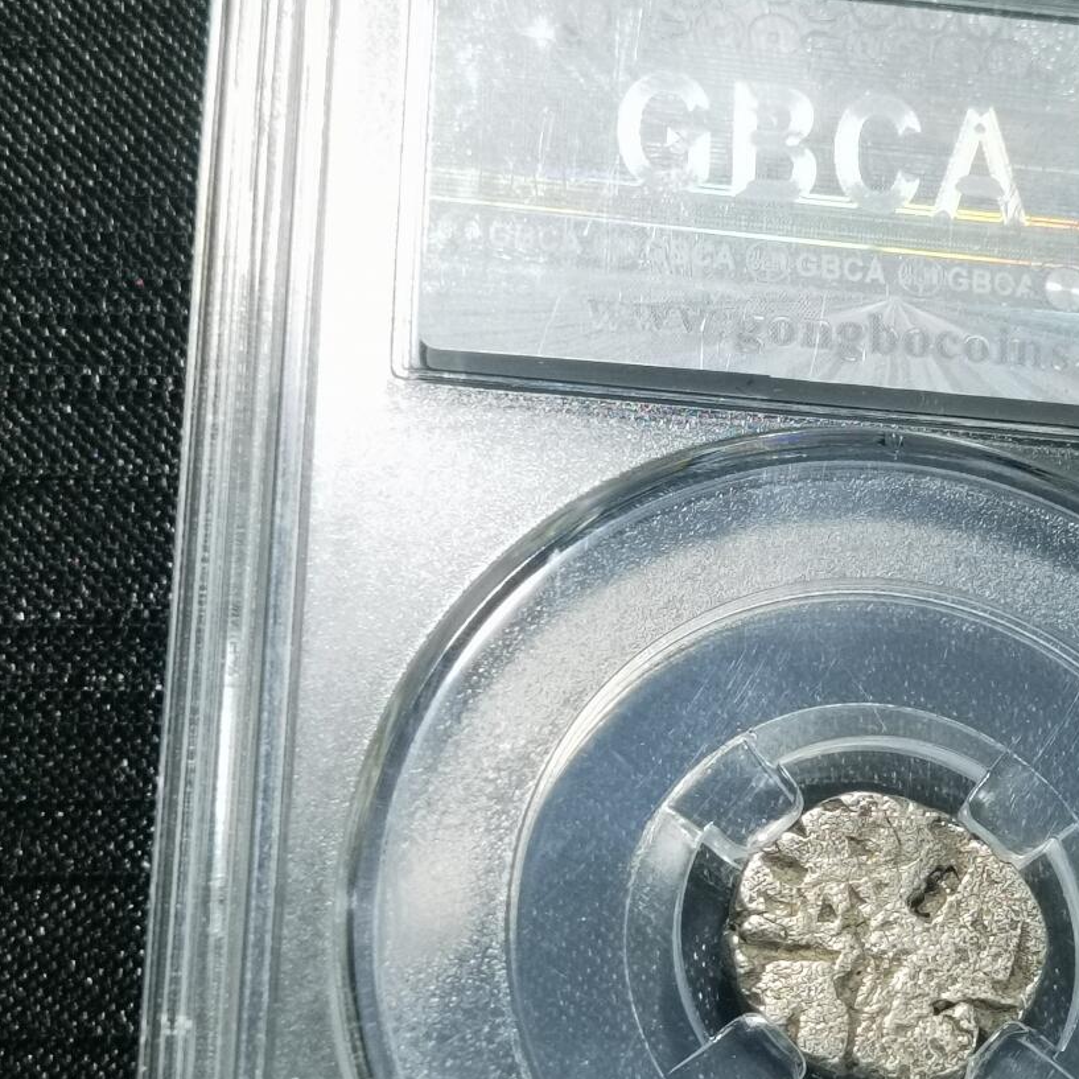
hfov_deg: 15.9
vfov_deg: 16.0
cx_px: 866
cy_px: 634
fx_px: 3844
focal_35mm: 109
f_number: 1.9
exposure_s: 1/100
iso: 160
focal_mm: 6.67
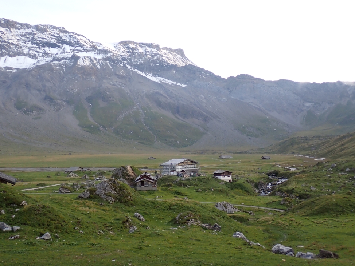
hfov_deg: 47.9
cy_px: 131
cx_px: 175
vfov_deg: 36.8
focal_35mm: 39
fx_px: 400
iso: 200
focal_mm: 6.83
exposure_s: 1/125
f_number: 2.7
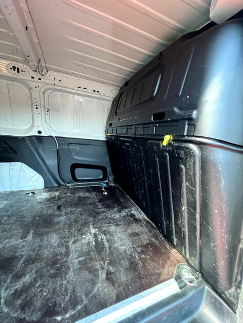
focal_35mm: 13
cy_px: 162
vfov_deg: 106.2
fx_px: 122
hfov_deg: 90.0
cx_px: 122
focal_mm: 1.57
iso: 320
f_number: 1.8
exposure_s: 1/60
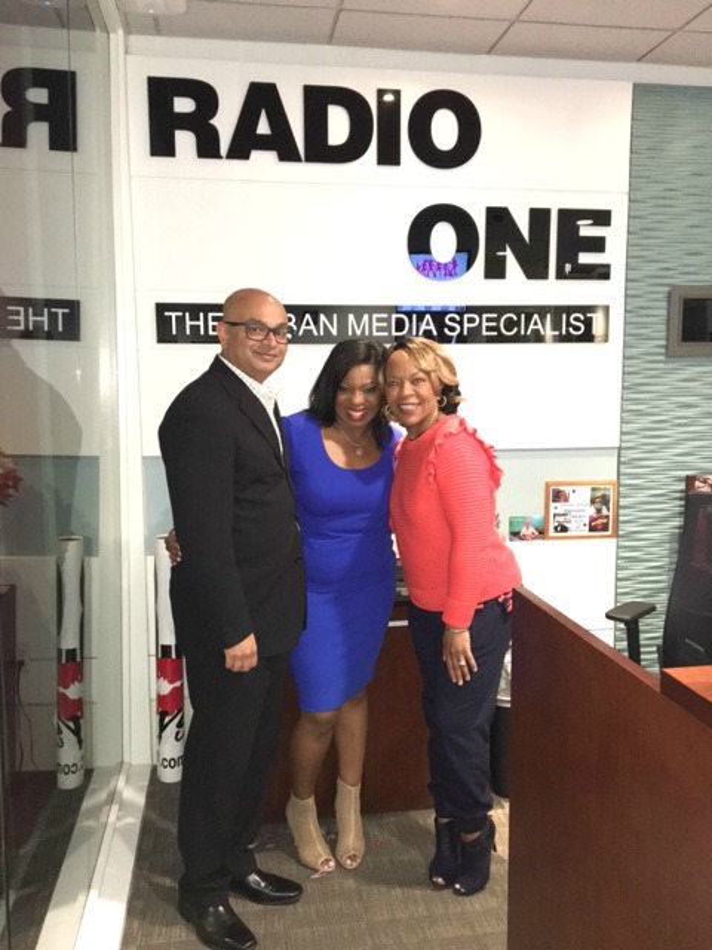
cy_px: 475
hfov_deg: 48.2
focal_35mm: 29
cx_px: 356
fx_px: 795
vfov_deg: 61.7
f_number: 2.2
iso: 500
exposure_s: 1/16
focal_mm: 4.15
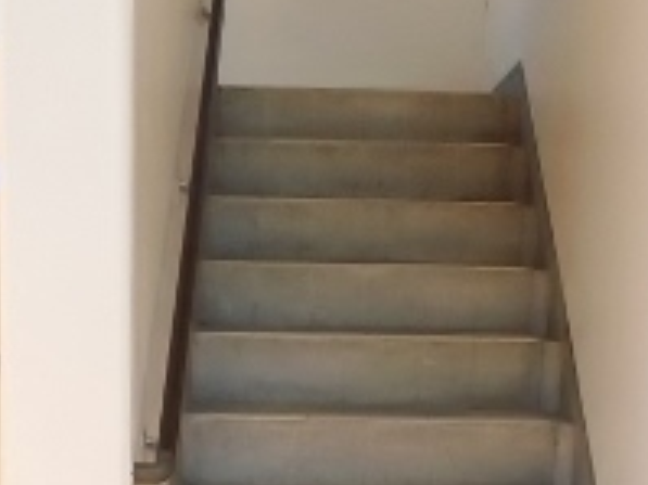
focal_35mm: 74
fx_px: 1384
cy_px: 498
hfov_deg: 26.3
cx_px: 332
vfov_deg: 19.3
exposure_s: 1/250
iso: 125
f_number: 3
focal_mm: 4
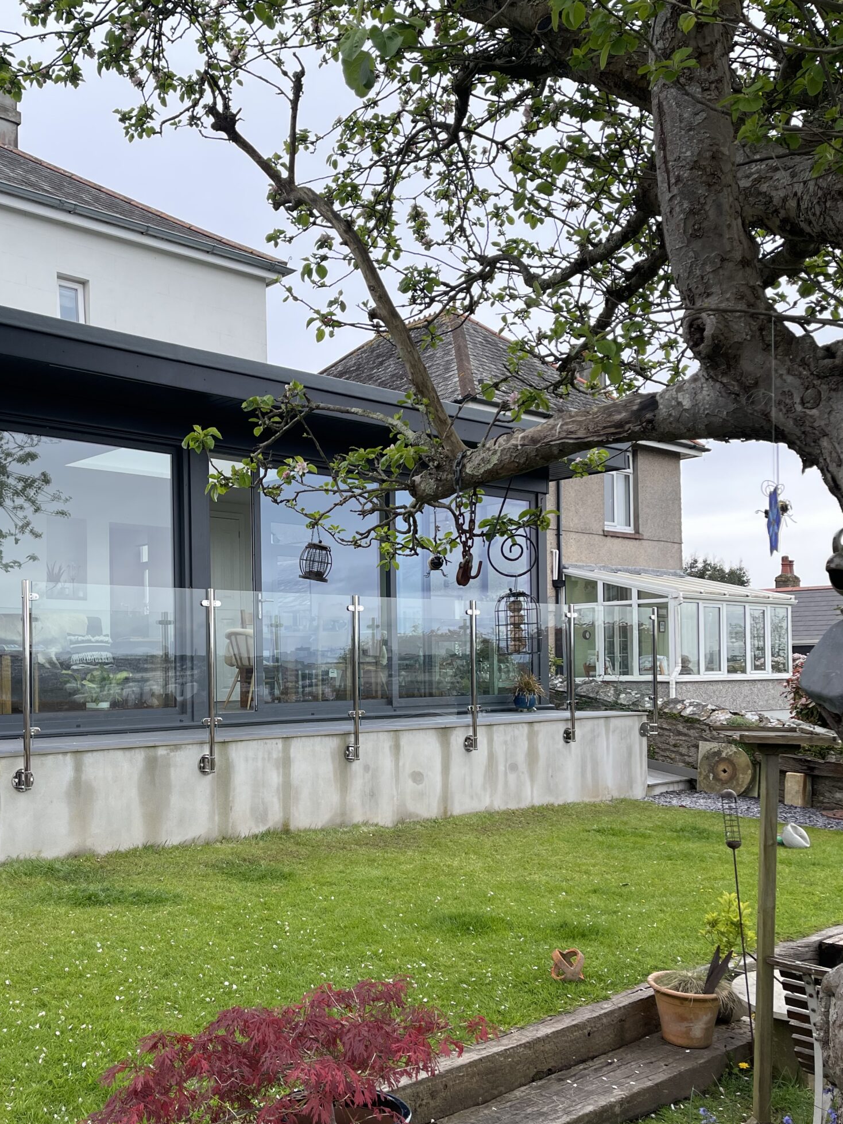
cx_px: 299
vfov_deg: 53.8
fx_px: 1104
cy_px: 624
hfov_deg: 41.4
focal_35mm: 34
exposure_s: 1/1553
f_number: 1.6
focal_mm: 5.1
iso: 50
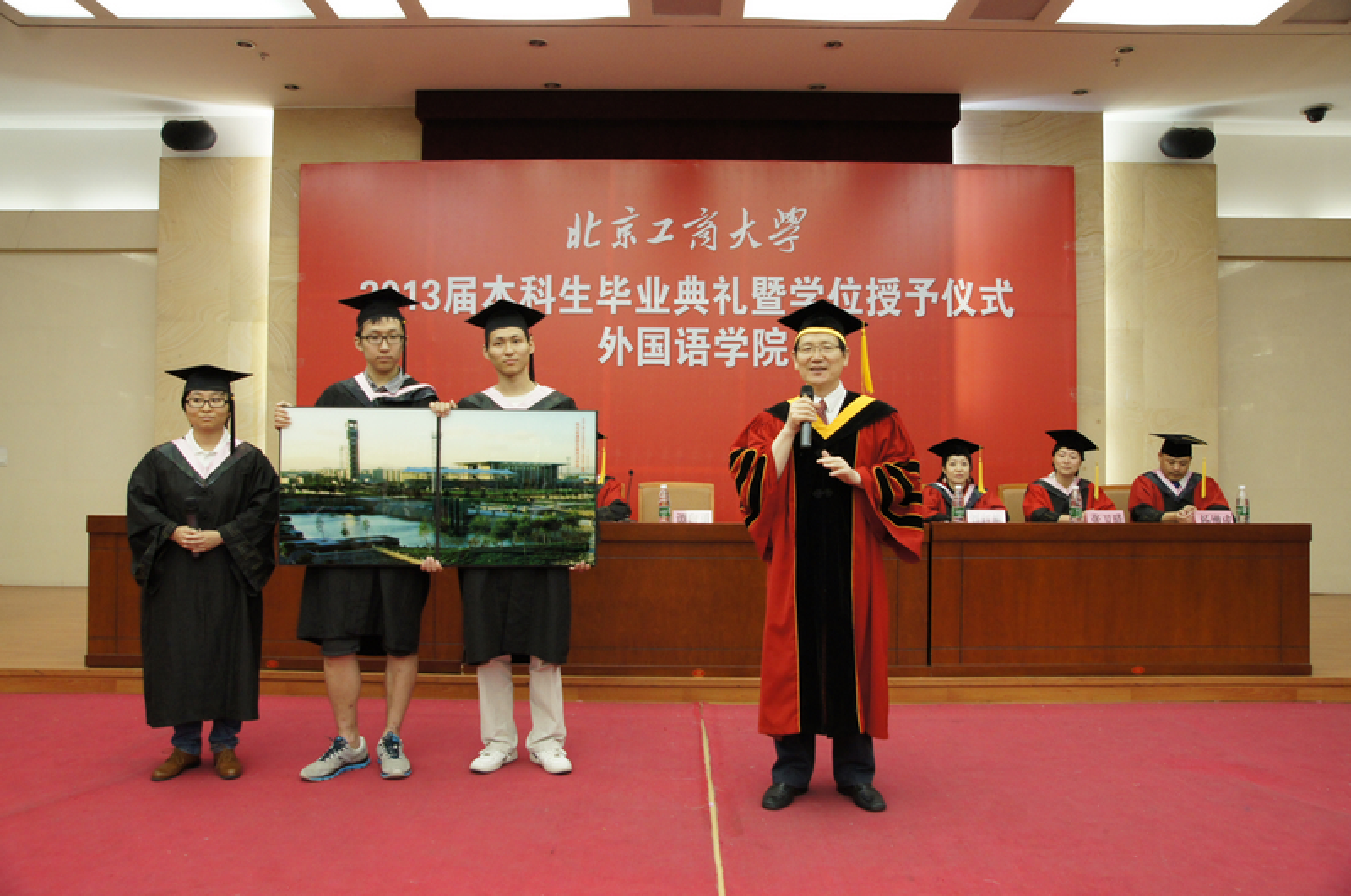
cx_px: 676
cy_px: 448
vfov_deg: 47.8
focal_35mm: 27
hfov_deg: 67.5
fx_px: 1012
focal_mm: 18
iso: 1600
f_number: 5
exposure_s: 1/60
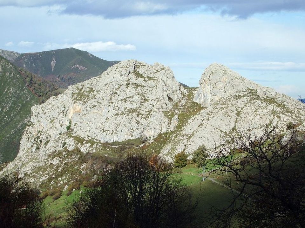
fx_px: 784
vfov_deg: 16.6
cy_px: 114
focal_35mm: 89
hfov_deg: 22.0
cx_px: 152
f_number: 7
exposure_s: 1/200
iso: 50
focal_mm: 14.6
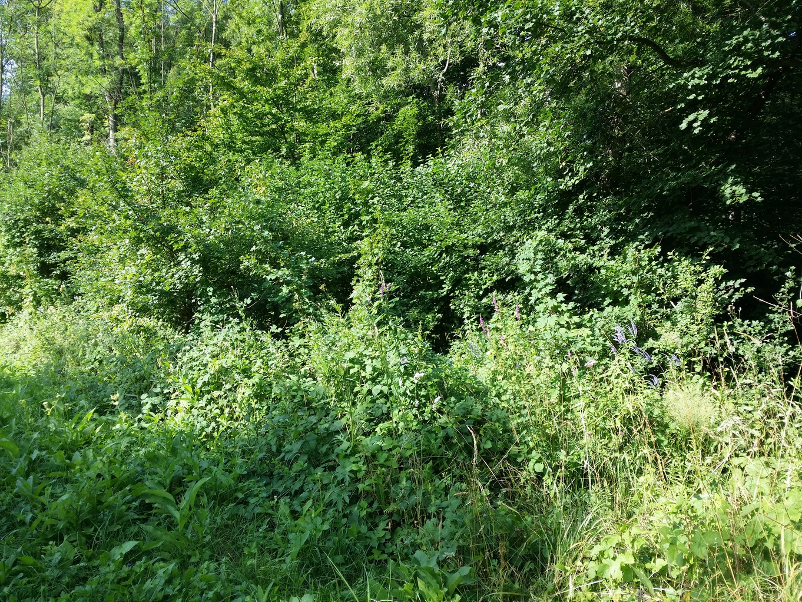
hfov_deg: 58.3
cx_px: 401
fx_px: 718
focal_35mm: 31
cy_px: 301
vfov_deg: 45.5
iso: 50
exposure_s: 1/263
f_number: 2.2
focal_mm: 4.13
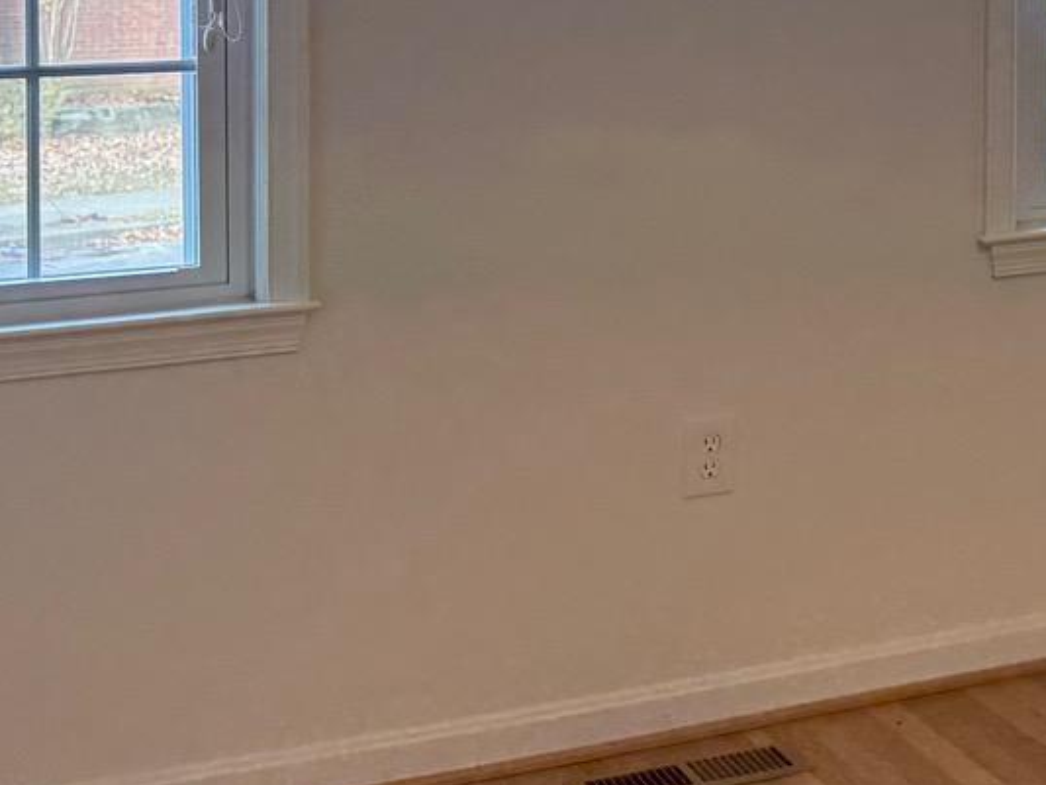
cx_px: 1377
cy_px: -129
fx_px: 2781
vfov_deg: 15.5
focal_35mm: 92
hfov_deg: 19.6
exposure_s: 1/160
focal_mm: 6.76
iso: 200
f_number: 1.78
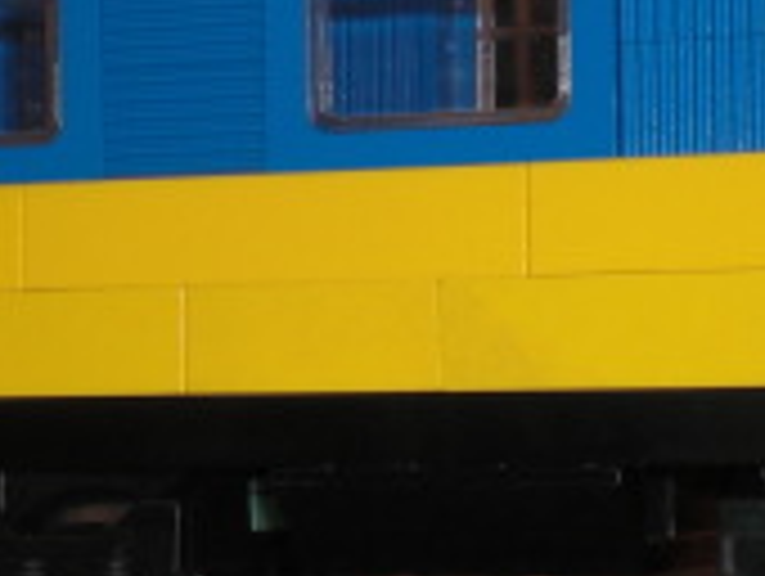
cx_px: 212
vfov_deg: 10.3
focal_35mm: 143
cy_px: 531
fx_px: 3165
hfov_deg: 13.7
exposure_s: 1/30
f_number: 5.6
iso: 64
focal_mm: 6.3
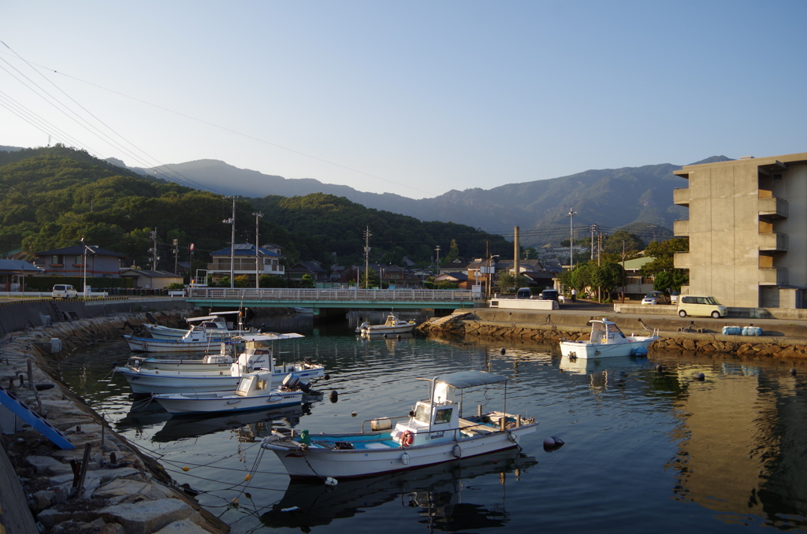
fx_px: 604
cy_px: 267
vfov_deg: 47.7
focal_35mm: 27
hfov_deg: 67.5
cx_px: 404
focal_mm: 18
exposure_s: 1/250
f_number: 5.6
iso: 100
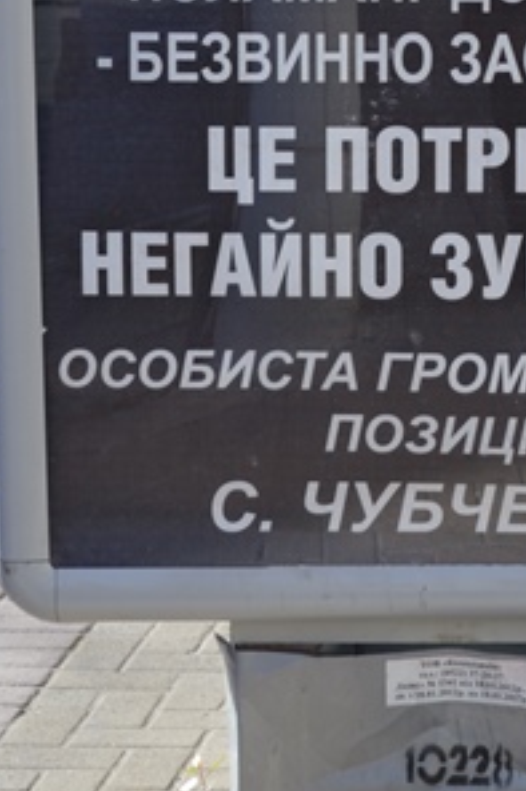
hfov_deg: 9.4
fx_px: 3203
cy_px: 120
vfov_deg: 14.0
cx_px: 459
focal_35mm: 146
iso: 100
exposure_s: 1/160
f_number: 6.3
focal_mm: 36
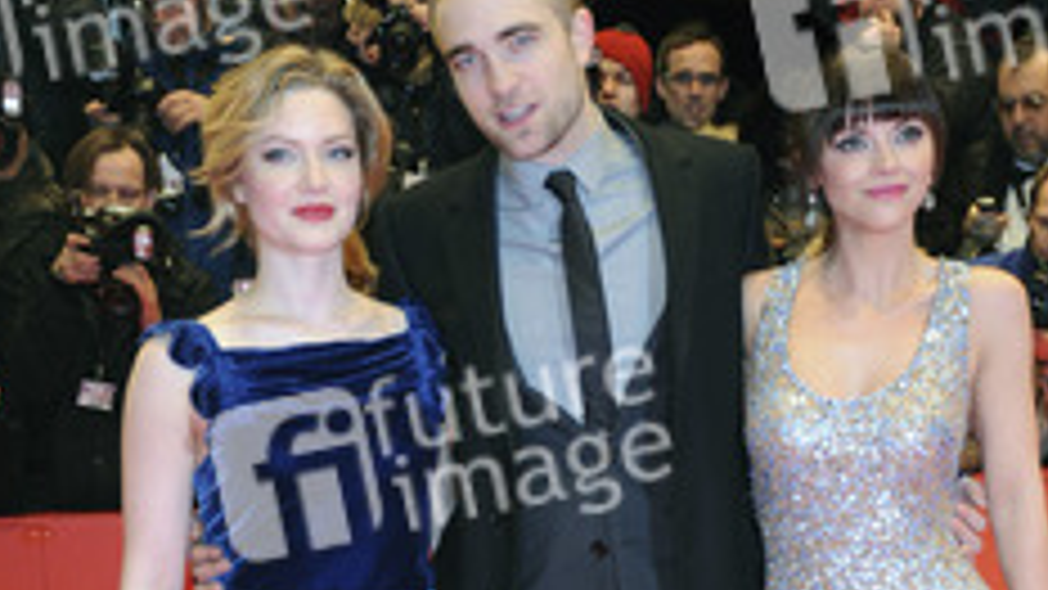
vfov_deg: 12.0
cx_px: 571
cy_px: 680
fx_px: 2751
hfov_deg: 21.6
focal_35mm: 99
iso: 1000
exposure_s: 1/125
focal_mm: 55
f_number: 5
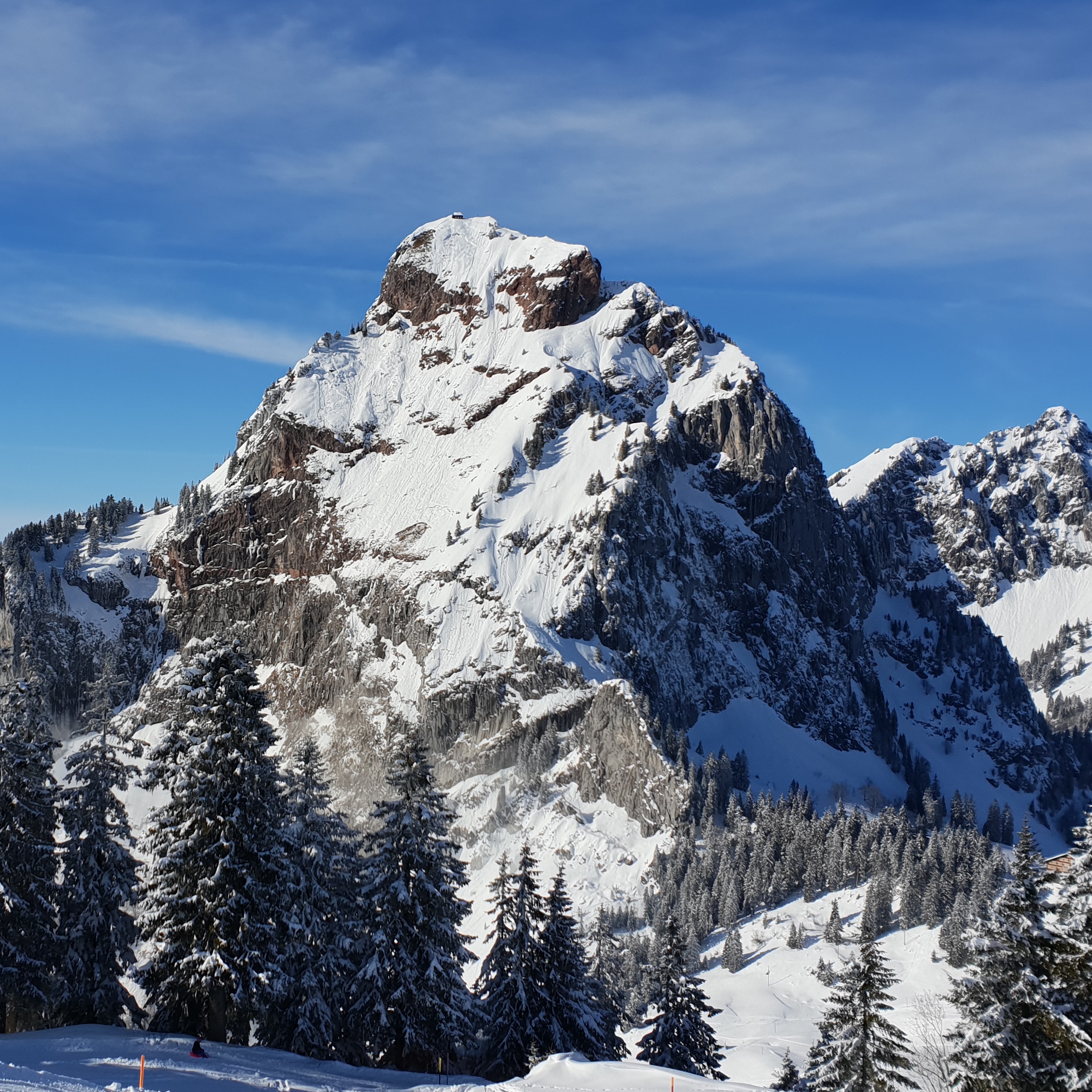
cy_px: 495
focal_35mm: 45
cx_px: 351
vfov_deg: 37.5
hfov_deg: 37.1
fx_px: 1606
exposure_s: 1/3425
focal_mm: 4.3
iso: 50
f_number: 2.4
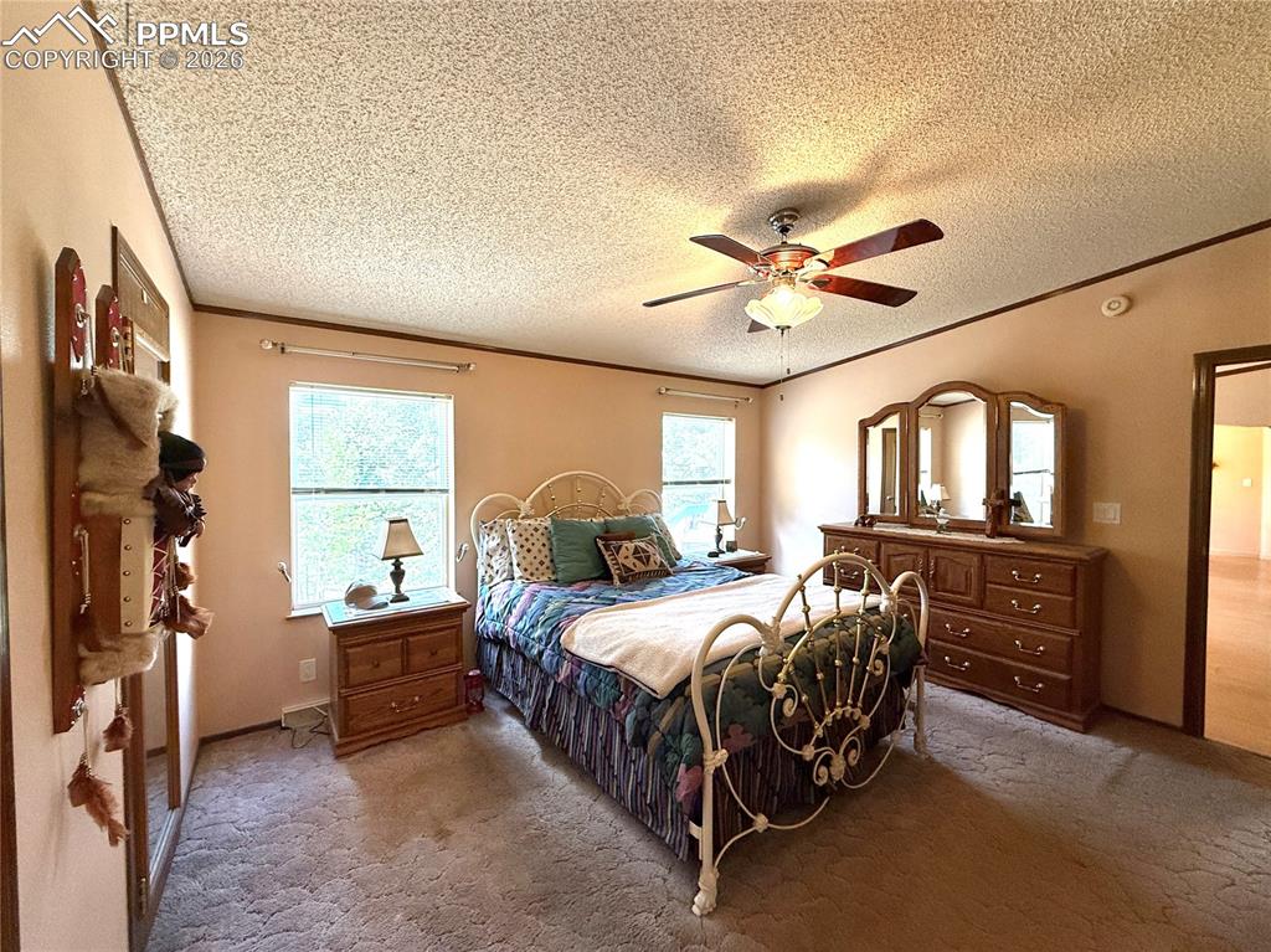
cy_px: 476
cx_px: 636
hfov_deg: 102.1
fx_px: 514
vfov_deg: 85.6
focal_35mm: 14
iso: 200
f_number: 2.2
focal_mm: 2.22
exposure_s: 1/120
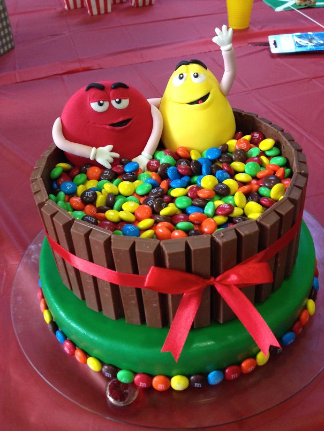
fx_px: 437
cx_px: 162
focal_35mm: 35
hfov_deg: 40.7
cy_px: 216
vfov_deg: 52.6
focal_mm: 4.28
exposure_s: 1/20
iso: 200
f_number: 2.4
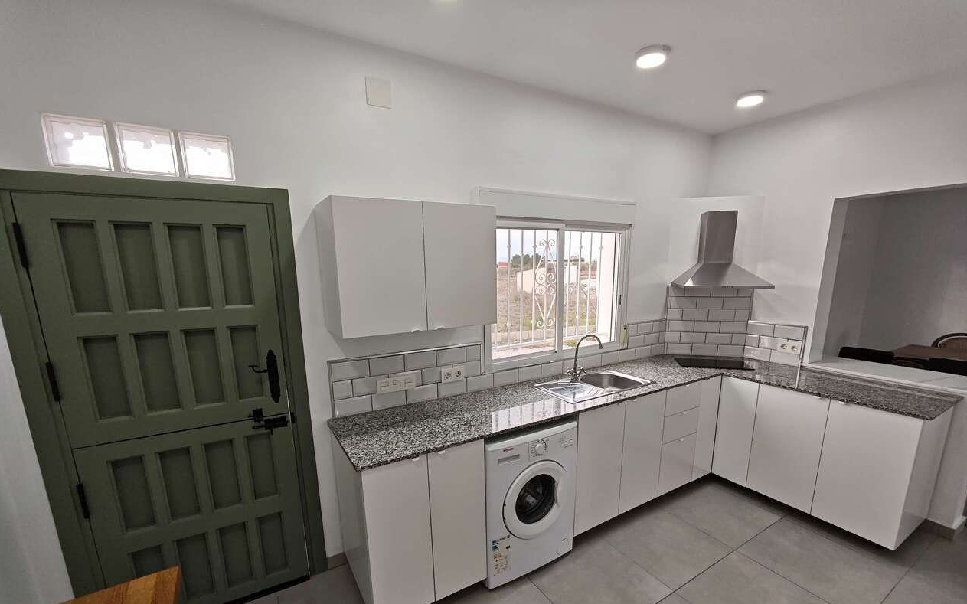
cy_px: 355
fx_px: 395
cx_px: 486
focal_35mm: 15
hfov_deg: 101.5
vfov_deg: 74.1
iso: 125
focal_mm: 2.16
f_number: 2.2
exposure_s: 1/67.1
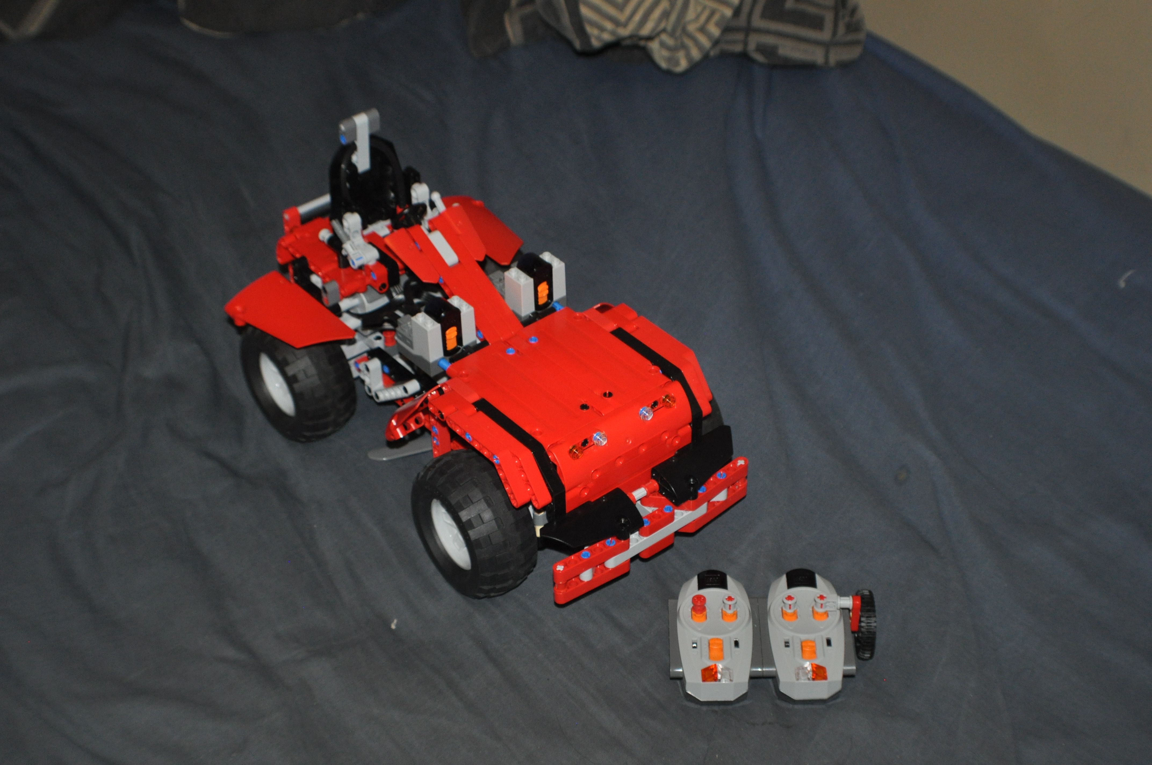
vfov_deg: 16.5
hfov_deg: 24.6
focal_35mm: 82
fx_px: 2637
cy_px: 382
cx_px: 576
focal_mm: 55
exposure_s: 1/60
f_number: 5.6
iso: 800
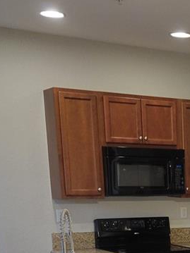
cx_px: 291
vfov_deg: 20.6
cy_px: 328
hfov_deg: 15.5
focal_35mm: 87
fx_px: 637
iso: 200
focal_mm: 5.4
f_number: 1.8
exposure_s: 1/60
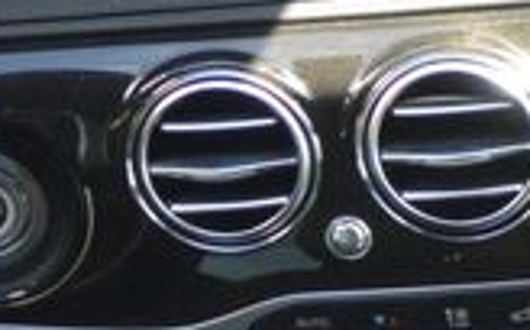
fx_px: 2481
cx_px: 1506
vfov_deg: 7.5
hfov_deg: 9.8
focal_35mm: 172
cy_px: 435
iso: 200
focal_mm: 10
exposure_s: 1/160
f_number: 3.5
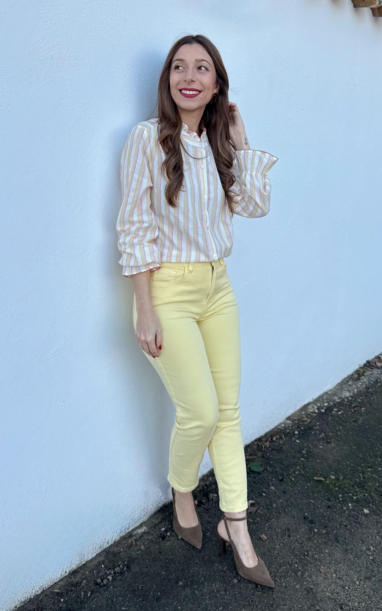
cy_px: 306
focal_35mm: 26
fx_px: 433
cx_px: 199
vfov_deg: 70.4
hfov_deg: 47.6
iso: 80
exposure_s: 1/715
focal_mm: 6.76
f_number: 1.78
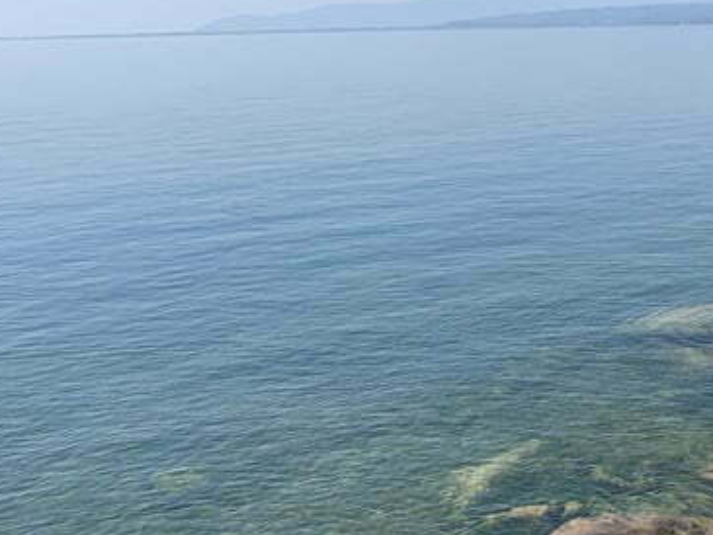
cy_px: 199
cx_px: 721
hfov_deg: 31.2
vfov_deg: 25.6
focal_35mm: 57
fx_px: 1174
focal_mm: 4.25
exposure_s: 1/2257
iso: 25
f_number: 1.8
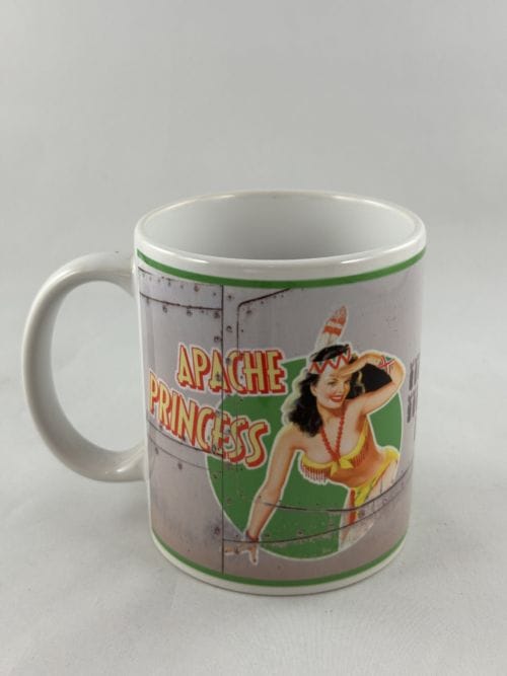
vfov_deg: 39.7
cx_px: 254
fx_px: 938
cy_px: 338
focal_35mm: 48
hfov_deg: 30.3
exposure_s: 1/100
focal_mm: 6.86
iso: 50
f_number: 1.78
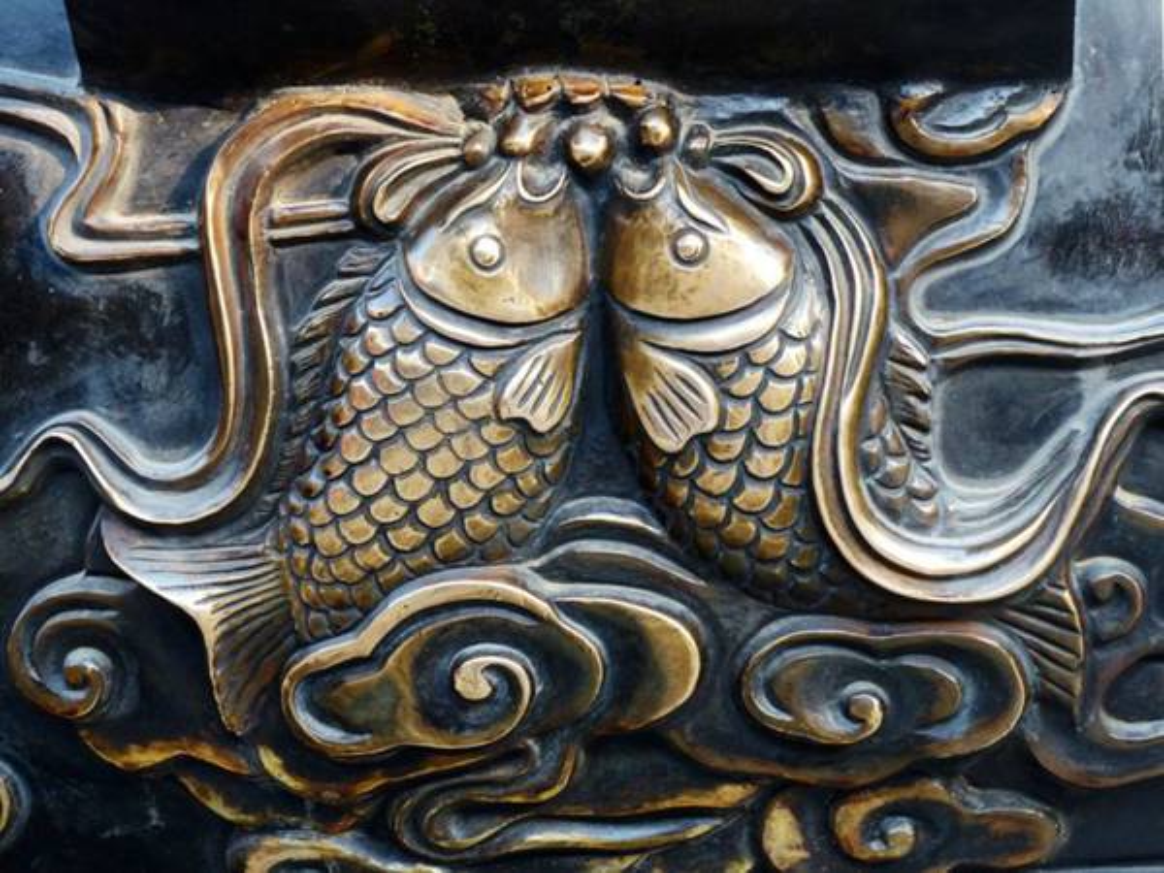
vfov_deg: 8.9
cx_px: 582
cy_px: 436
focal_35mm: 167
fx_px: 5616
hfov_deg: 11.8
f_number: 4.5
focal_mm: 30.1
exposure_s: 1/20
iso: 200
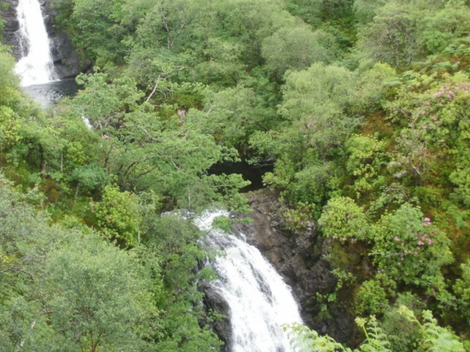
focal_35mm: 57
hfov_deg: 33.3
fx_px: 774
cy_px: 141
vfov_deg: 25.6
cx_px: 135
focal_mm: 6.3
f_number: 3.5
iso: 100
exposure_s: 1/125
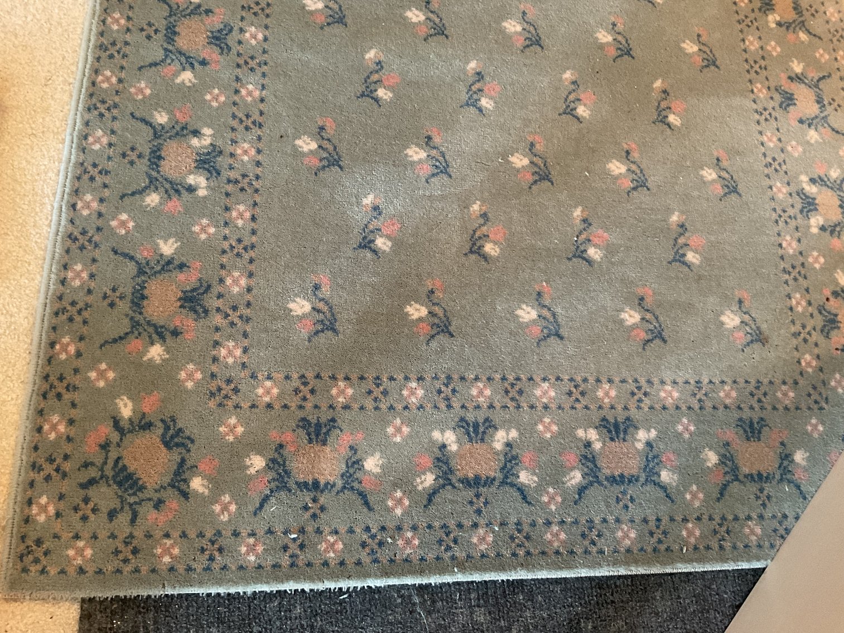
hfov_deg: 61.7
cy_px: 316
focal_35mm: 29
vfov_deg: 48.2
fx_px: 707
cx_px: 422
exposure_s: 1/30
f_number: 1.8
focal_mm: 3
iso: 250
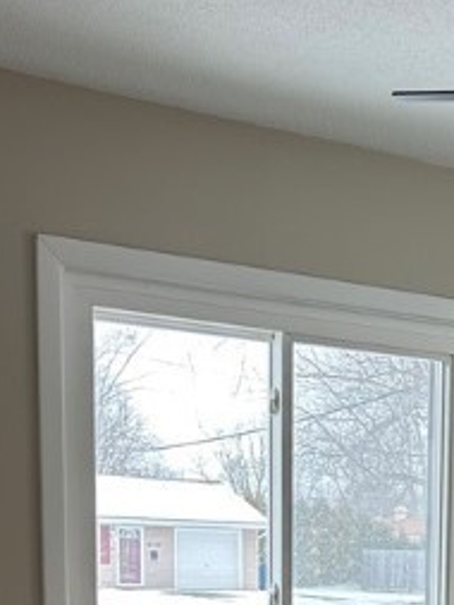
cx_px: 485
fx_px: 1380
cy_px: 720
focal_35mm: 79
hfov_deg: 18.1
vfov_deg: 22.8
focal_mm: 5.7
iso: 64
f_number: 1.5
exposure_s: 1/60
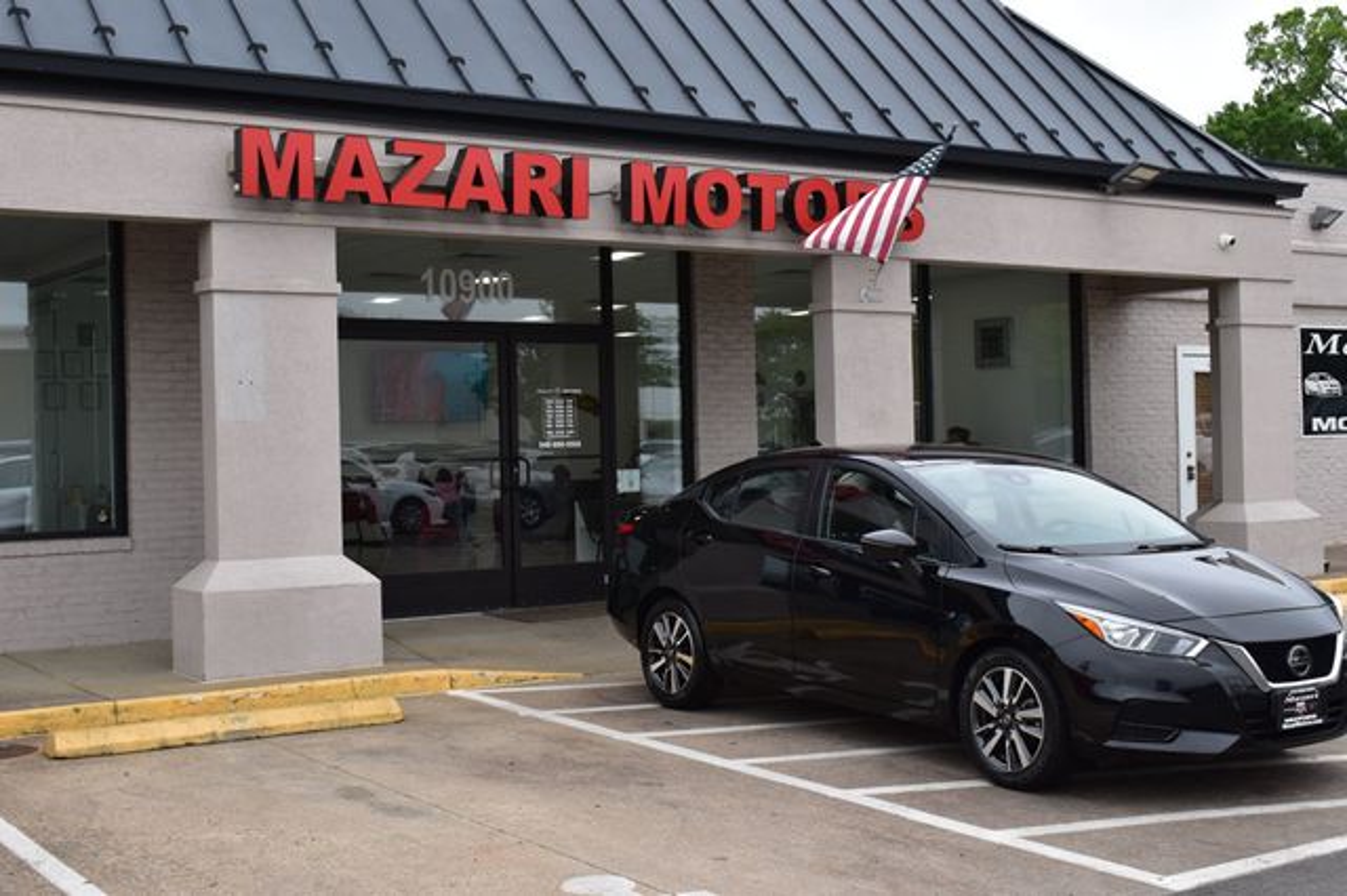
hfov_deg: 42.3
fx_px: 1739
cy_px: 448
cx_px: 674
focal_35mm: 46
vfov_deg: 28.9
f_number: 10
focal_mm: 31
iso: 400
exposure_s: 1/250
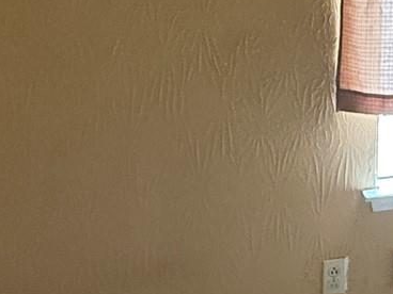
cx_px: 595
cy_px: -65
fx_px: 886
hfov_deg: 21.1
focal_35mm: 78
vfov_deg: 17.9
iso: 320
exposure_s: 1/80
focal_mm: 2.22
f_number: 2.2
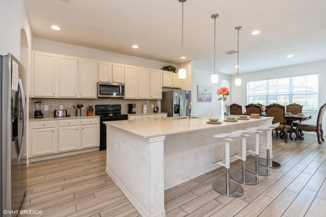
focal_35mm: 17
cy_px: 108
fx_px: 154
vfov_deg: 70.4
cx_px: 163
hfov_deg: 93.3
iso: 400
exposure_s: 1/20
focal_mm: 11.5
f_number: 9
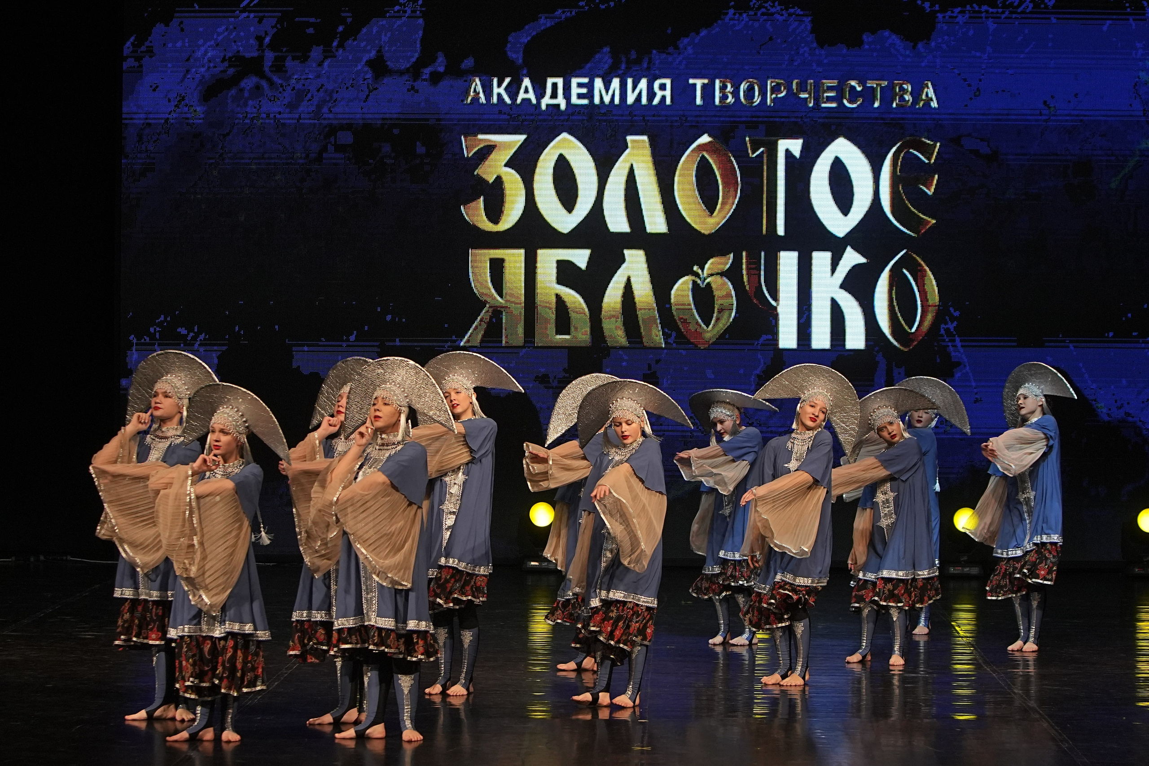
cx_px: 574
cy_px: 383
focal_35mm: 105
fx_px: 3351
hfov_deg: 19.5
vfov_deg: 13.0
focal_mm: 70
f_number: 4
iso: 1600
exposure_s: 1/400
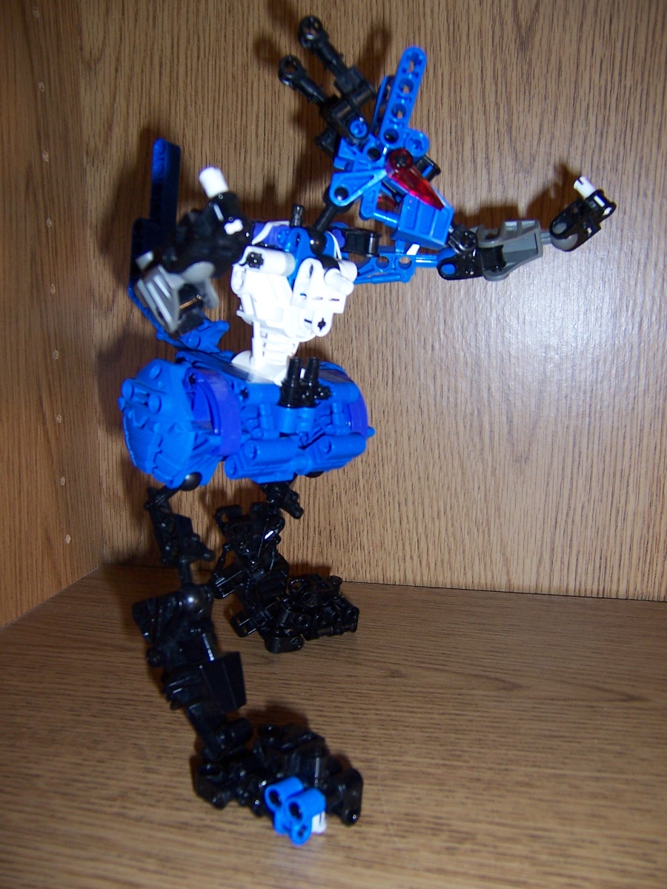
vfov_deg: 55.4
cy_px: 444
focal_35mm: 33
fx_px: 848
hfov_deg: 42.9
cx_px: 334
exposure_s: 1/60
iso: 80
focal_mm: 5.5
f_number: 2.8
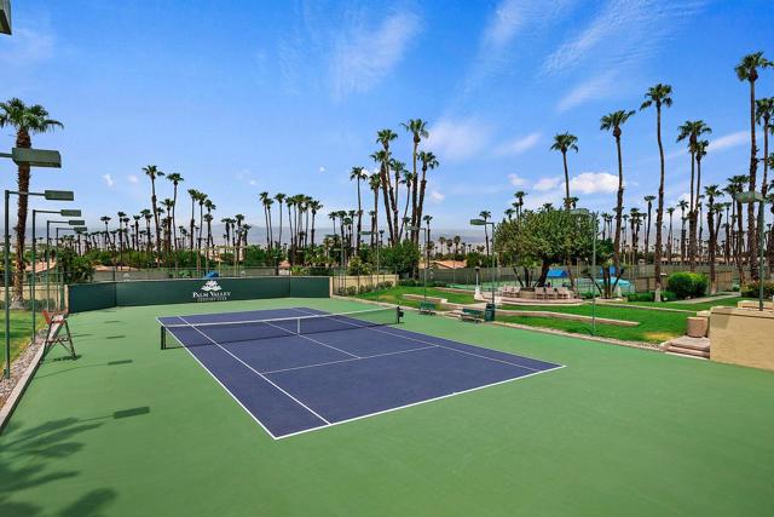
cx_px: 387
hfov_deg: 86.9
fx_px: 409
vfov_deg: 64.6
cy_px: 258
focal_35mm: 19
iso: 100
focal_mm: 13
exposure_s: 1/400
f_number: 8
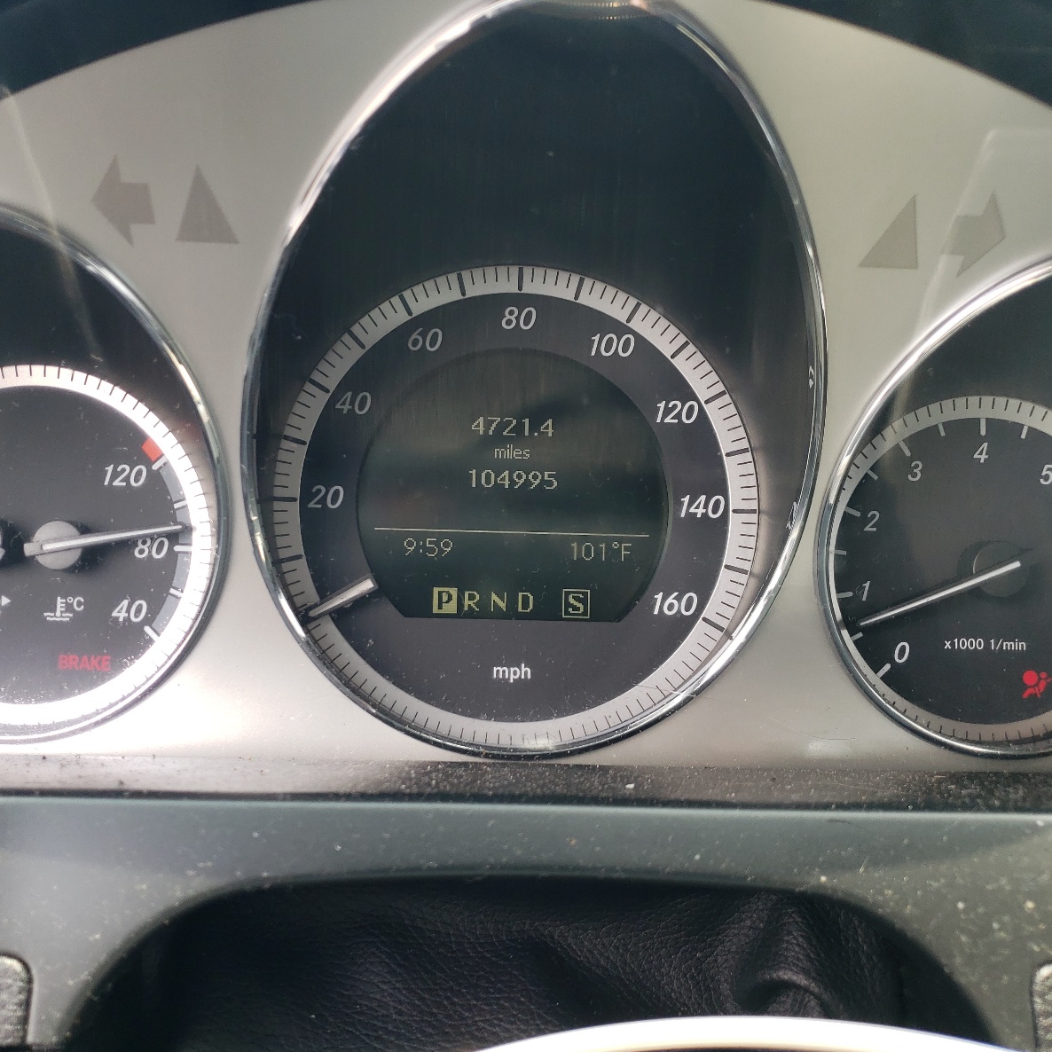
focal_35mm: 31
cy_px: 524
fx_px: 1066
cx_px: 490
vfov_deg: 52.5
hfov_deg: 52.5
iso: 50
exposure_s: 1/217
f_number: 1.5
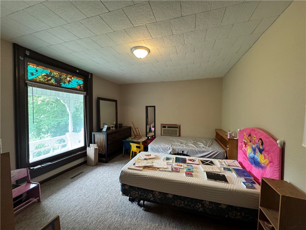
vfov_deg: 85.7
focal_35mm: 14
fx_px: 124
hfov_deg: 102.1
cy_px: 115
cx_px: 153
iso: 500
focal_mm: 2.22
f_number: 2.2
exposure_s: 1/60
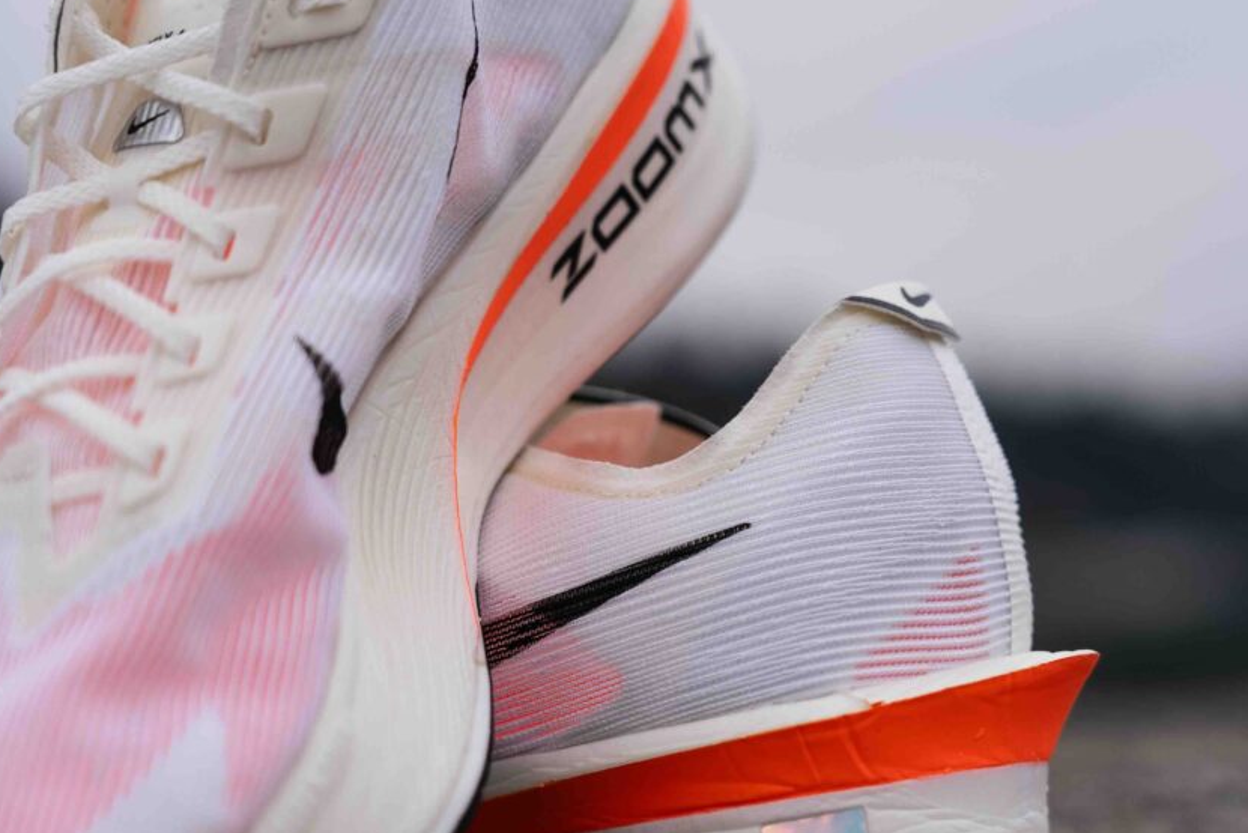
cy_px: 466
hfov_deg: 21.4
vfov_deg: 14.4
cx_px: 725
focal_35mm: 95
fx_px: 3294
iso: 200
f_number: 4
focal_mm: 77
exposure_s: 1/800
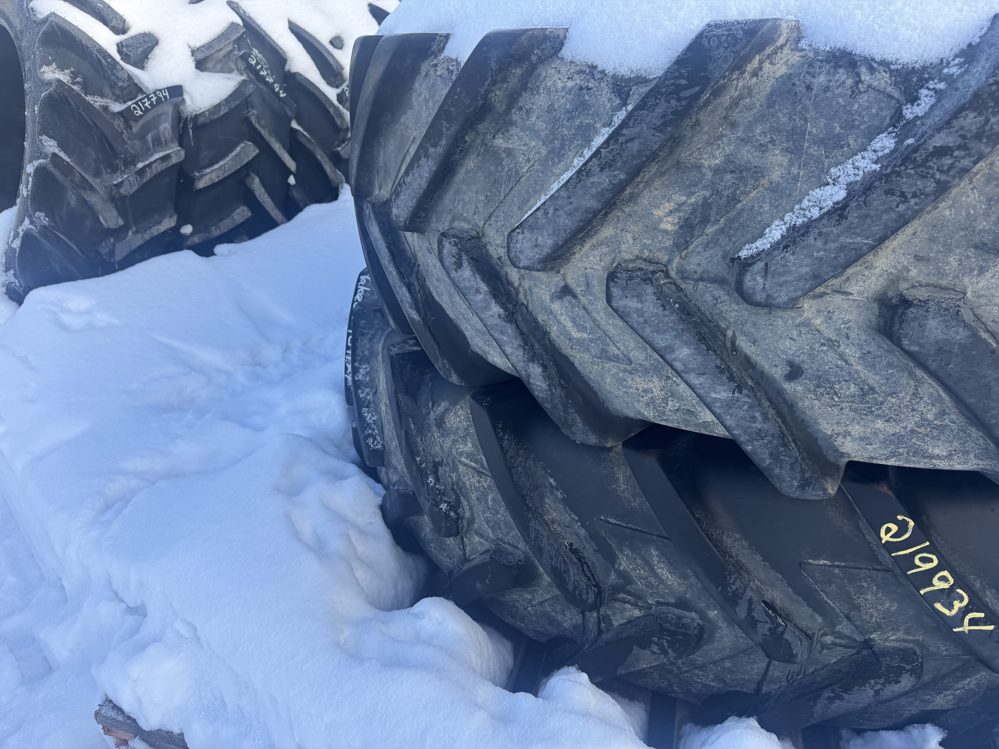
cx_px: 500
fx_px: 693
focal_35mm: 24
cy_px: 374
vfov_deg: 56.8
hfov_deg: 71.6
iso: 80
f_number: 1.78
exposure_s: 1/1059
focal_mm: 6.76
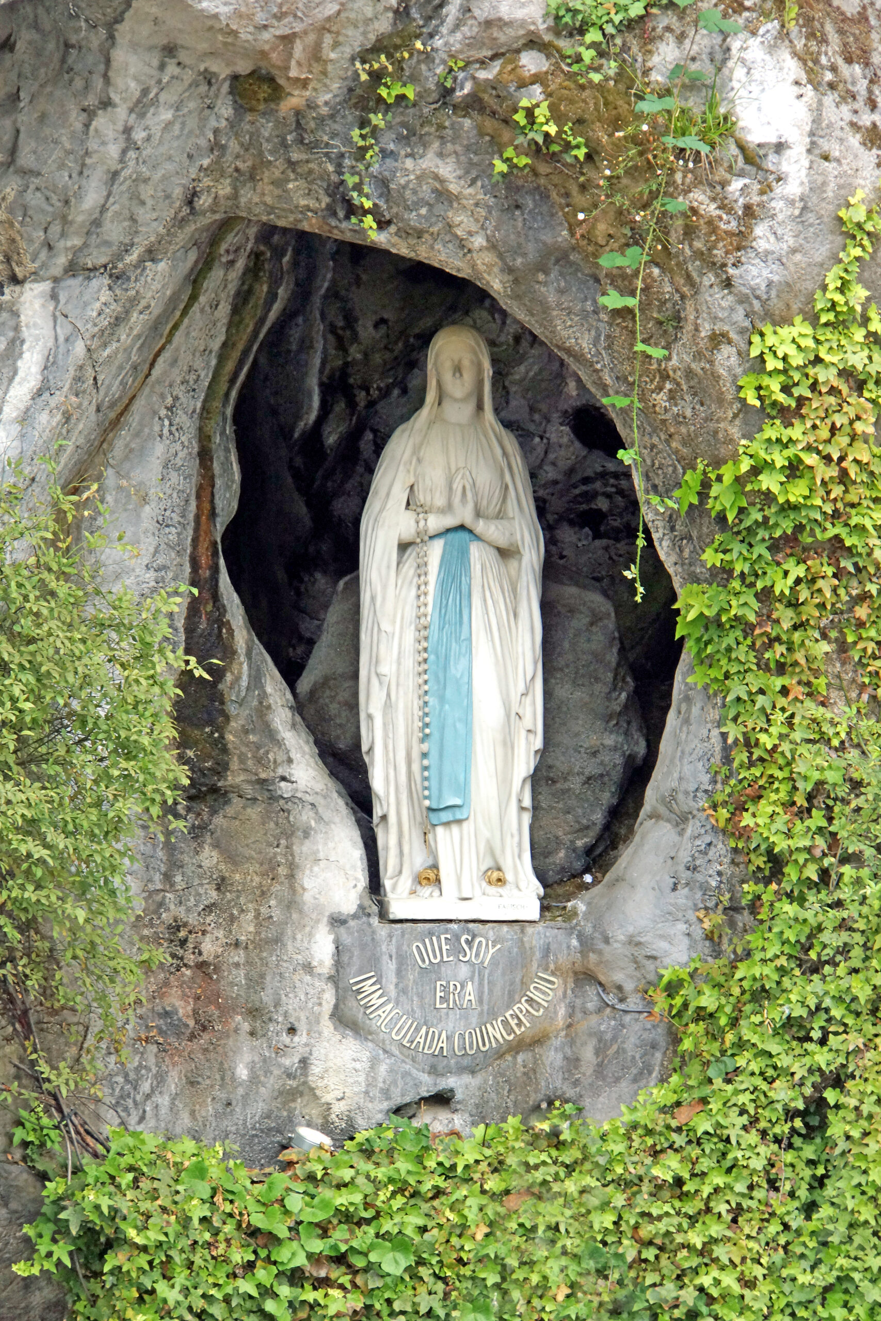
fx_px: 11010
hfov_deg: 4.6
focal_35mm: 300
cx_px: 440
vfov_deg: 6.9
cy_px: 660
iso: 640
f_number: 6.3
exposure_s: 1/320
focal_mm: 200
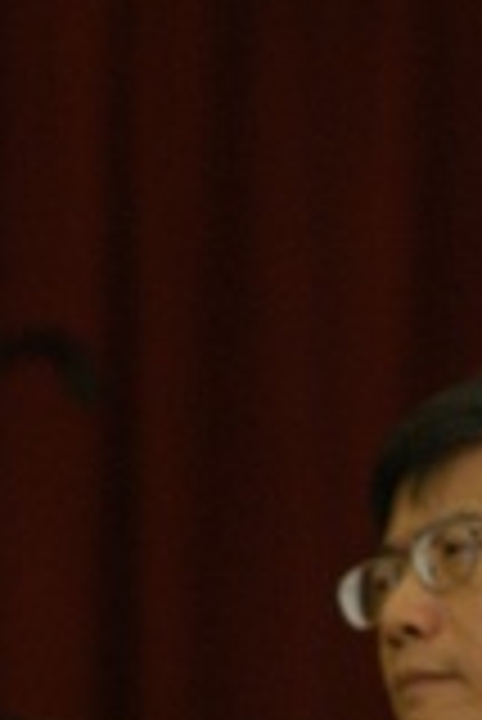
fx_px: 15850
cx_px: 793
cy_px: 688
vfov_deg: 2.6
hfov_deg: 1.7
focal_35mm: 791
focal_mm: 112
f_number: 2.8
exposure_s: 1/125
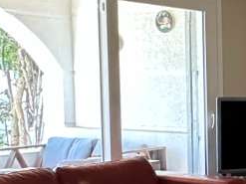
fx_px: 604
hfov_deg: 16.4
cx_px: 516
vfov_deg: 17.3
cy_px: 113
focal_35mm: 85
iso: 160
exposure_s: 1/99
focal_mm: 2.22
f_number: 2.2
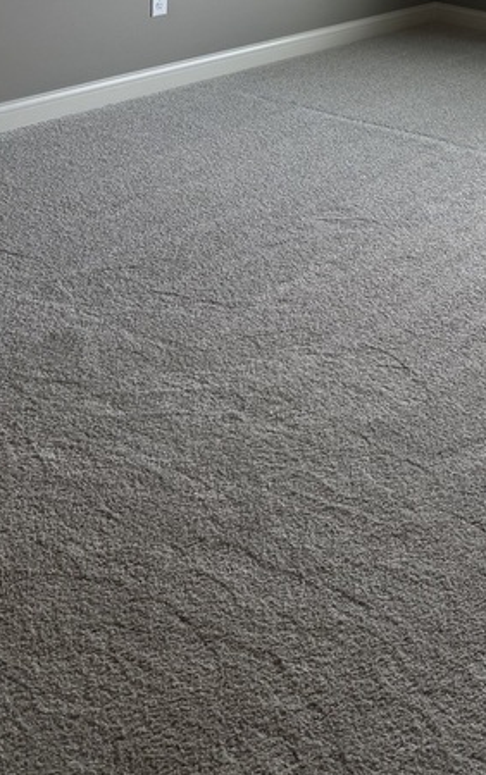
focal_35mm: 61
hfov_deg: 20.7
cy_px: -64
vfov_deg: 30.2
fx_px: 1290
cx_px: 483
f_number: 1.78
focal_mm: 6.76
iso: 64
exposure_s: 1/250
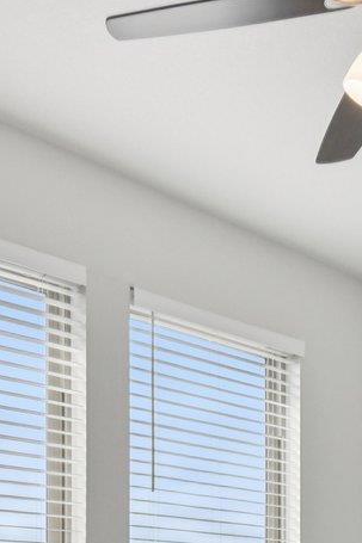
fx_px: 951
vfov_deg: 28.5
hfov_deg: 21.5
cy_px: 622
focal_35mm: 63
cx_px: 228
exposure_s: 1/400
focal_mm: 14
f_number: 8
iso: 800
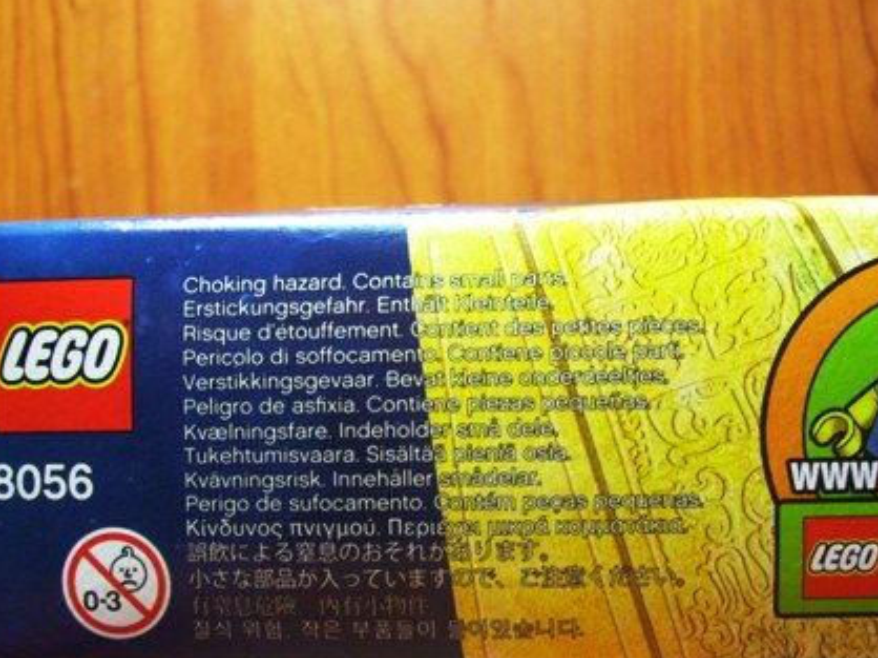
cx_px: 546
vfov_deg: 29.6
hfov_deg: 38.7
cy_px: 359
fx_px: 1242
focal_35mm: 49
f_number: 2.9
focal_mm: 5.7
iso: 125
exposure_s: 1/25
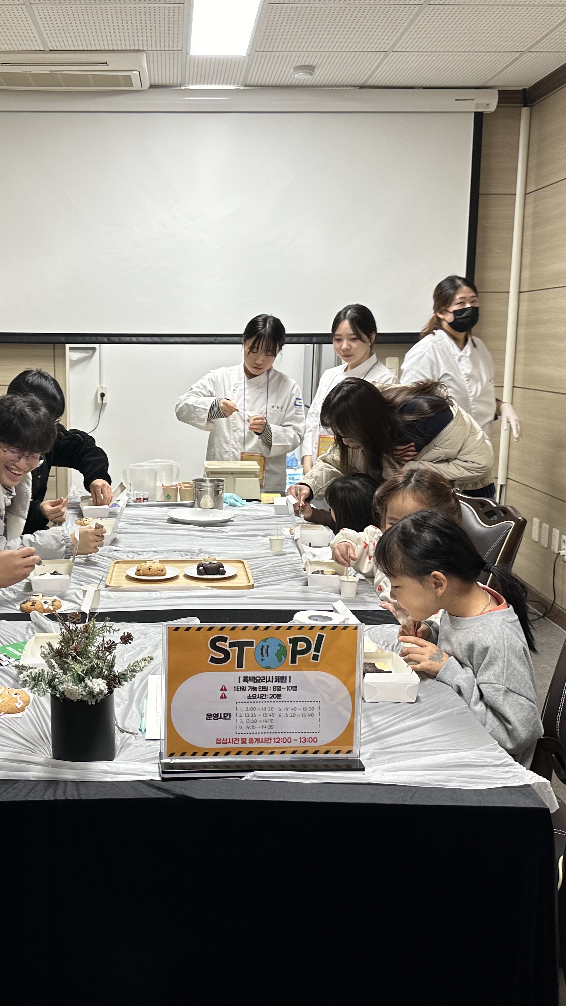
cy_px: 504
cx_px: 180
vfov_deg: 56.6
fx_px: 934
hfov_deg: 33.4
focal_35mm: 35
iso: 125
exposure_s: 1/60
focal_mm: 6.86
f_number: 1.78
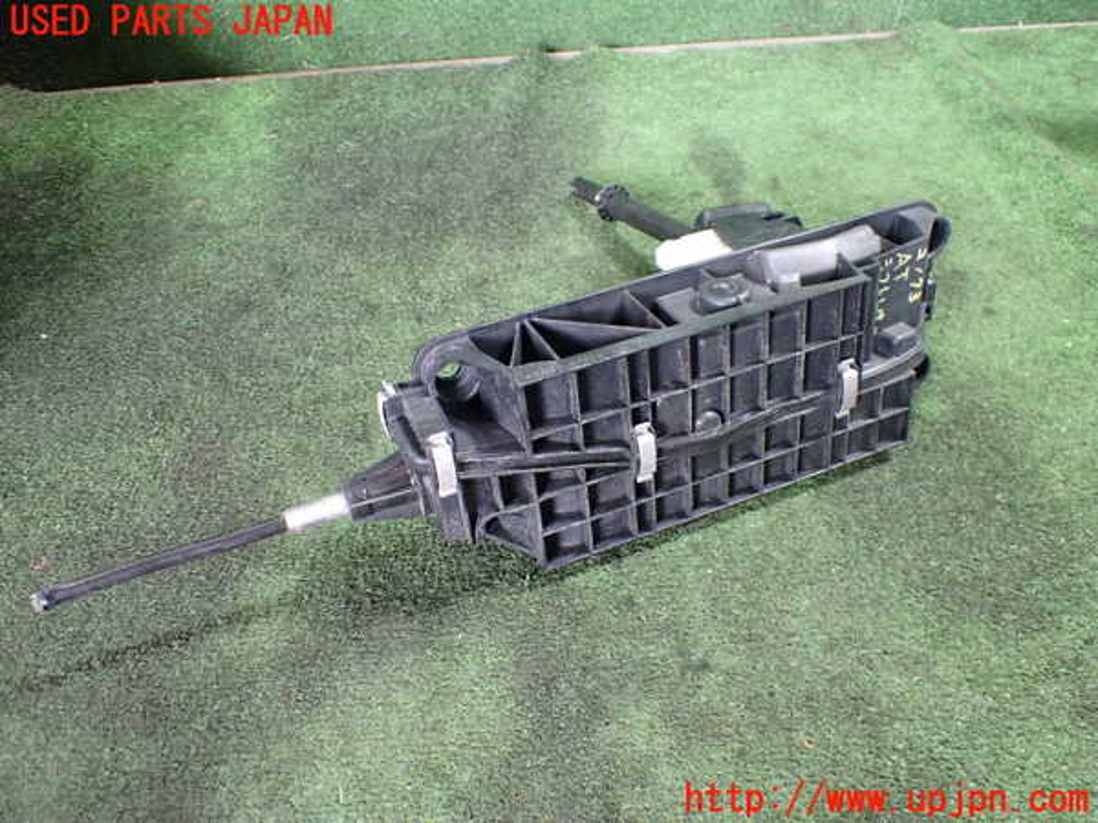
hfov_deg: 60.0
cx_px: 549
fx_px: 952
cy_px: 412
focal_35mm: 30
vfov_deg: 46.8
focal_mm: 5.4
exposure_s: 1/50
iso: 800
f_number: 2.3
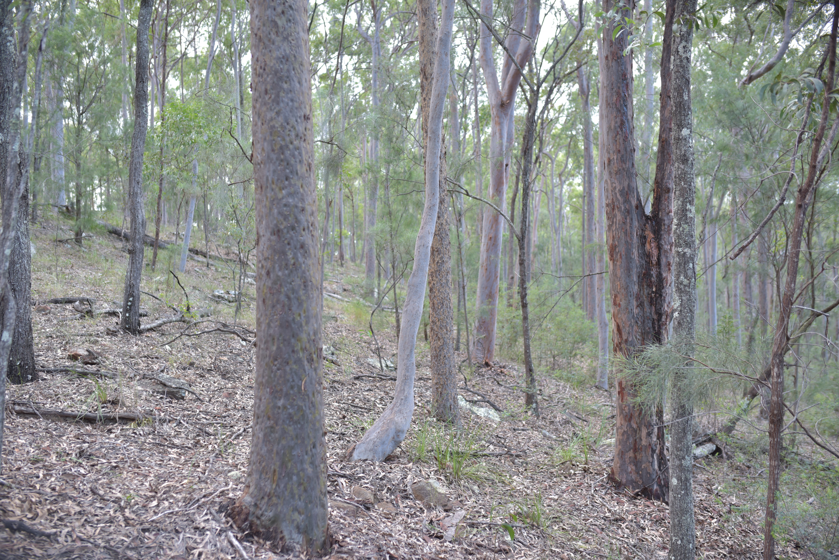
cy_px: 280
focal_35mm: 35
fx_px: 816
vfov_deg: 37.9
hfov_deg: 54.4
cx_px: 420
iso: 160
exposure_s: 1/80
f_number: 2.2
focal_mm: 35
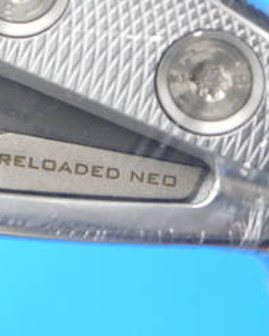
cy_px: 71
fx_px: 2067
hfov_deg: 7.4
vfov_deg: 9.3
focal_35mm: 208
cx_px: -28
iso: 800
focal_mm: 42
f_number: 5.6
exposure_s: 1/80
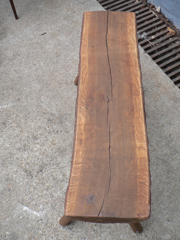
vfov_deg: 51.4
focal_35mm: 36
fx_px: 250
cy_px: 120
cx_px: 90
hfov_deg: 39.7
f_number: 2.8
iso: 80
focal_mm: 6
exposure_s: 1/80
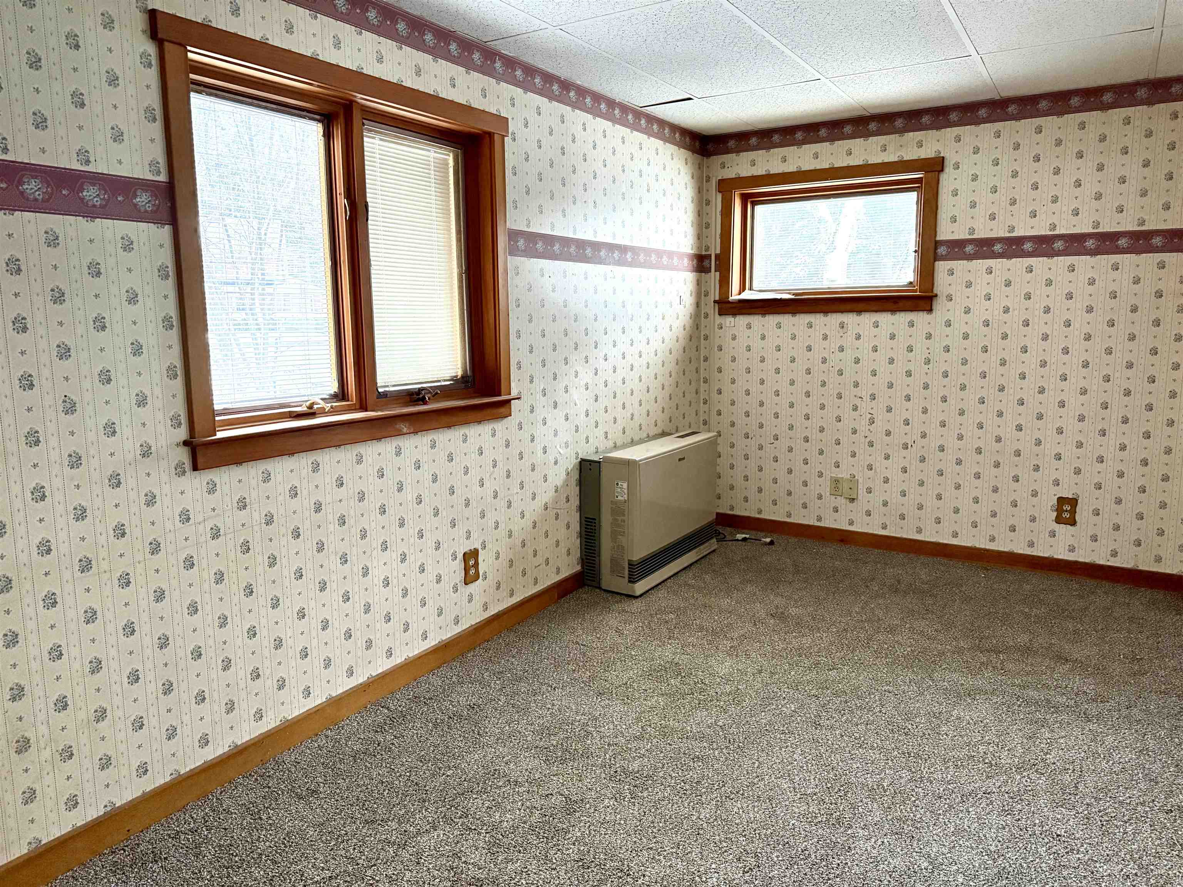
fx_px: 820
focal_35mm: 24
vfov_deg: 56.8
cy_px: 444
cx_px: 592
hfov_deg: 71.6
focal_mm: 6.76
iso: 800
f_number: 1.78
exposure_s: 1/60
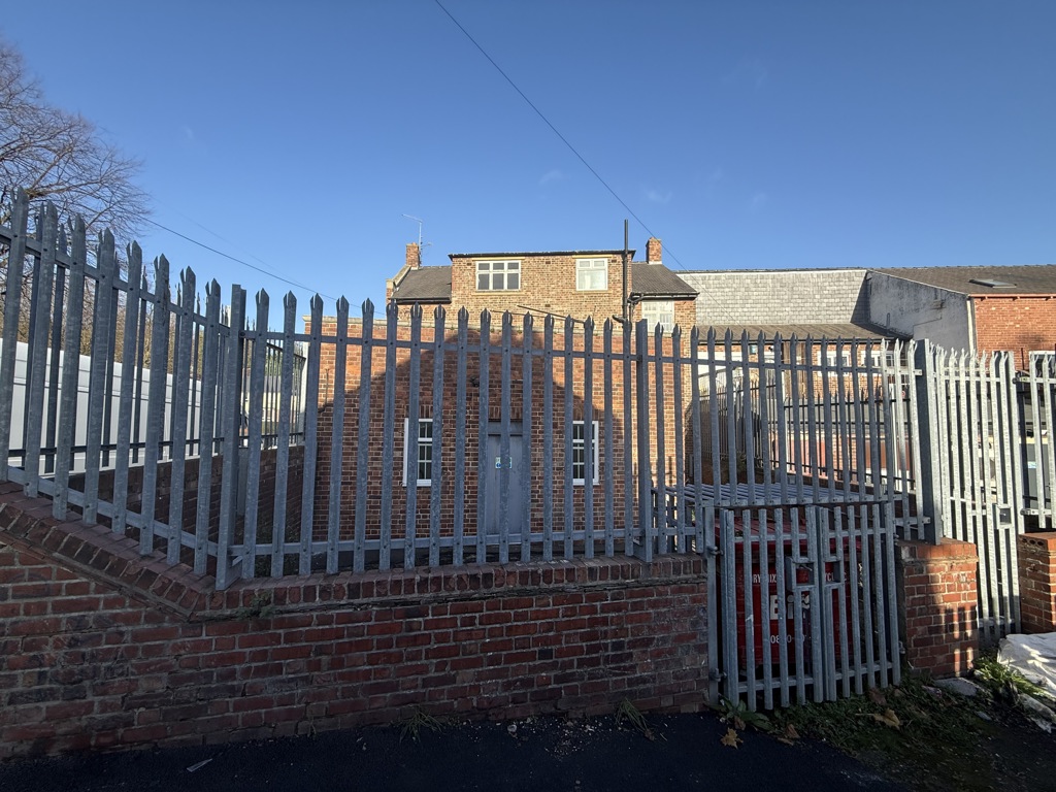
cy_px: 396
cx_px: 528
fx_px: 427
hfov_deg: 102.1
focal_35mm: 14
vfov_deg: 85.7
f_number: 2.2
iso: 50
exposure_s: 1/928
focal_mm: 2.22
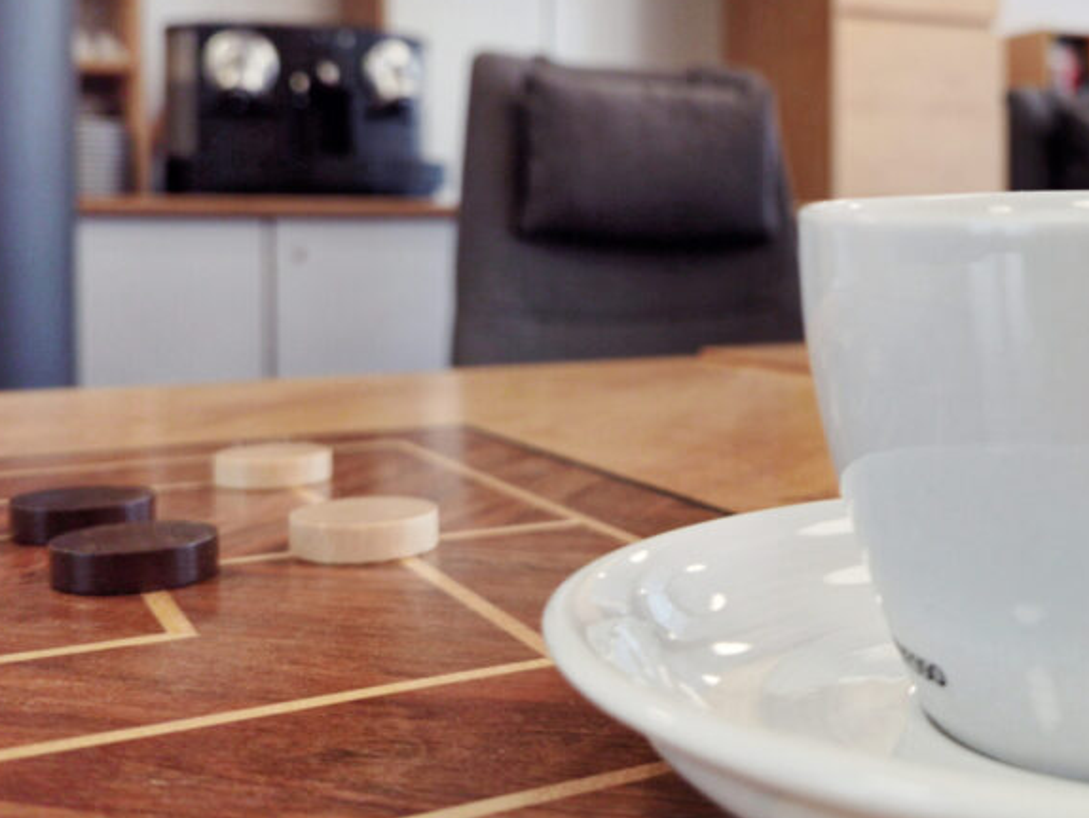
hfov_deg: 44.6
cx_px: 778
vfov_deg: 34.8
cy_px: 262
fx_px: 1290
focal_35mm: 41
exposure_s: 1/104
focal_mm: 6.71
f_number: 1.9
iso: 50
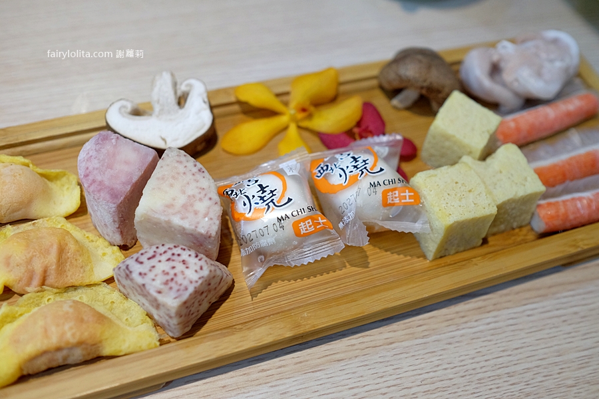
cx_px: 300
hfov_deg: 54.4
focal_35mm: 35
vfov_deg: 37.9
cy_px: 200
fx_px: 582
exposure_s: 1/125
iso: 1600
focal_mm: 23
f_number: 2.5
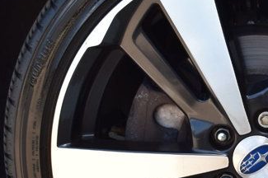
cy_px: 155
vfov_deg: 11.1
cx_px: 322
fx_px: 915
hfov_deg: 16.0
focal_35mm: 123
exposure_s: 1/125
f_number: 9
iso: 400
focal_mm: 26
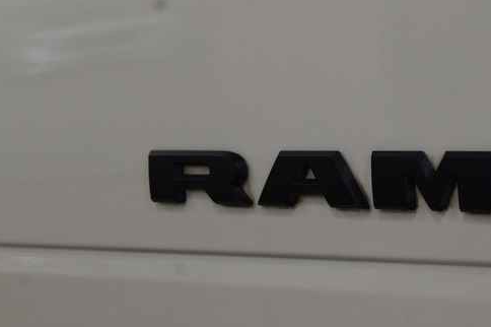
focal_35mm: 139
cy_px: 166
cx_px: 303
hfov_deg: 14.8
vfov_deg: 9.9
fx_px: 1894
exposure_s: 1/30
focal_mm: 70
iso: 560
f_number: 7.1
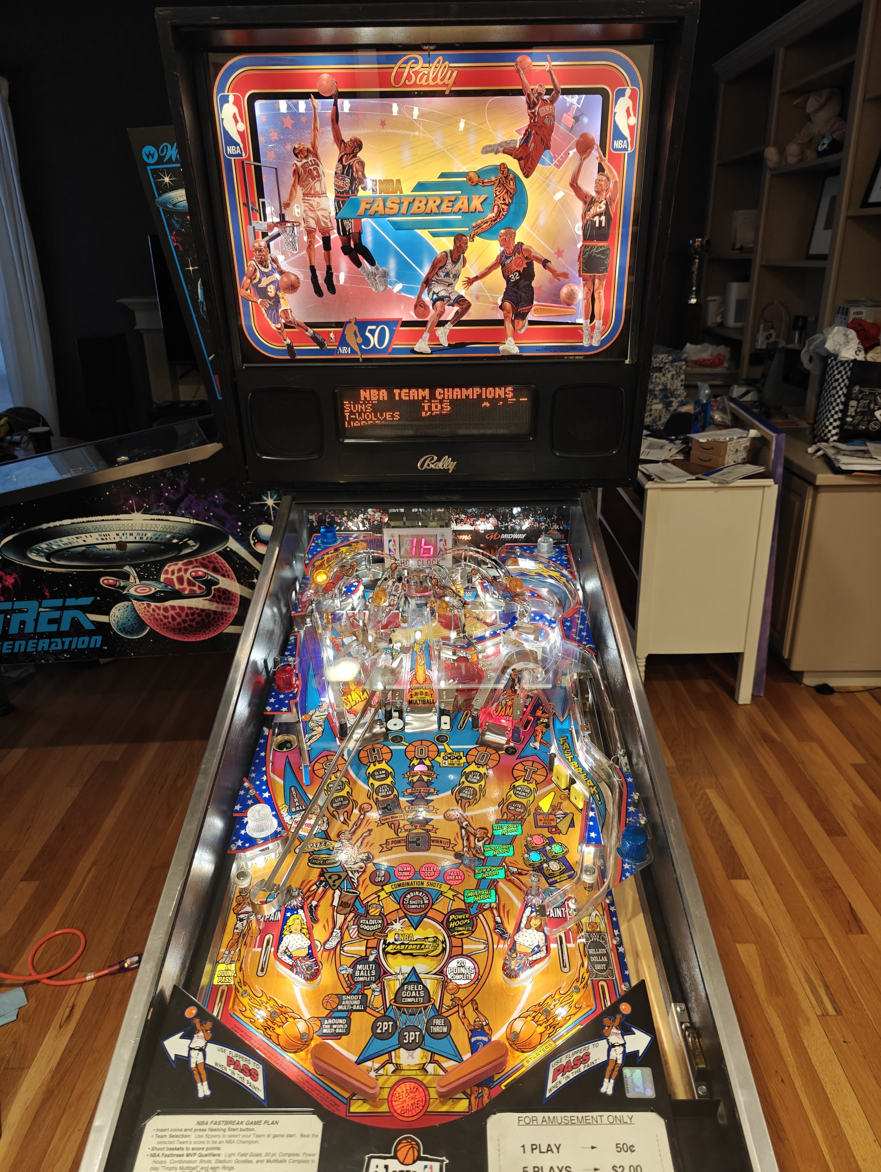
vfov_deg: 71.5
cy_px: 586
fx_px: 813
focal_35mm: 24
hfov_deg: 56.9
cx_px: 440
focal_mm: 6.06
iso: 800
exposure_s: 1/60
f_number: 1.7
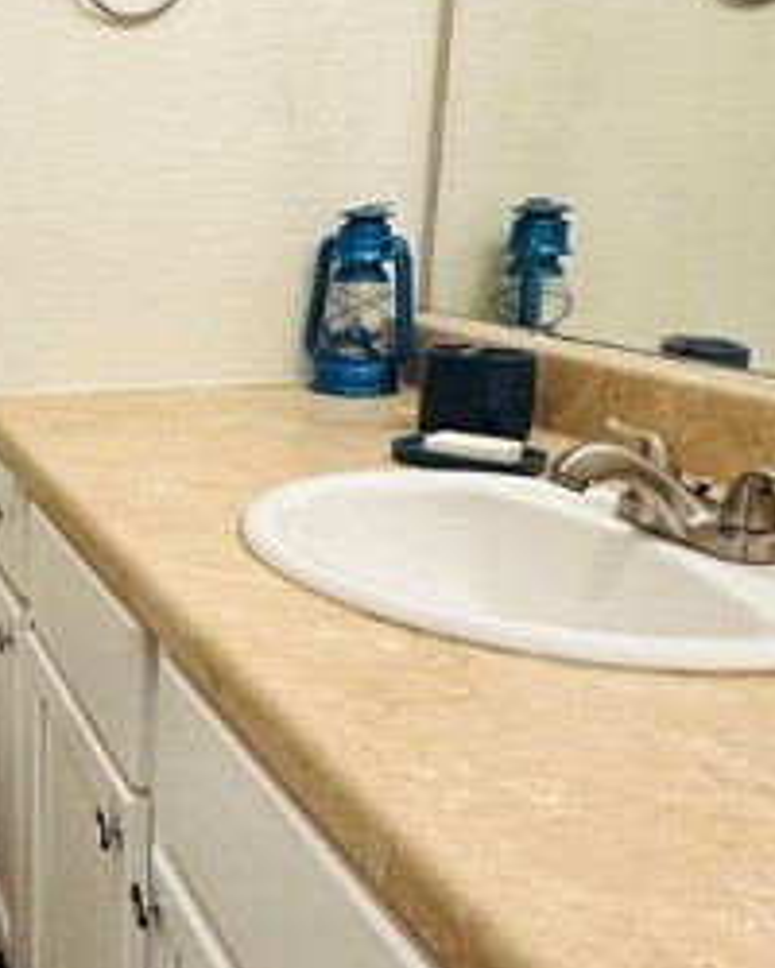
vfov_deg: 43.8
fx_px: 1204
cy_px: 441
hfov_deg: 29.3
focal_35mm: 42
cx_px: -213
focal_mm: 2.22
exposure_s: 1/120
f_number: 2.2
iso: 200
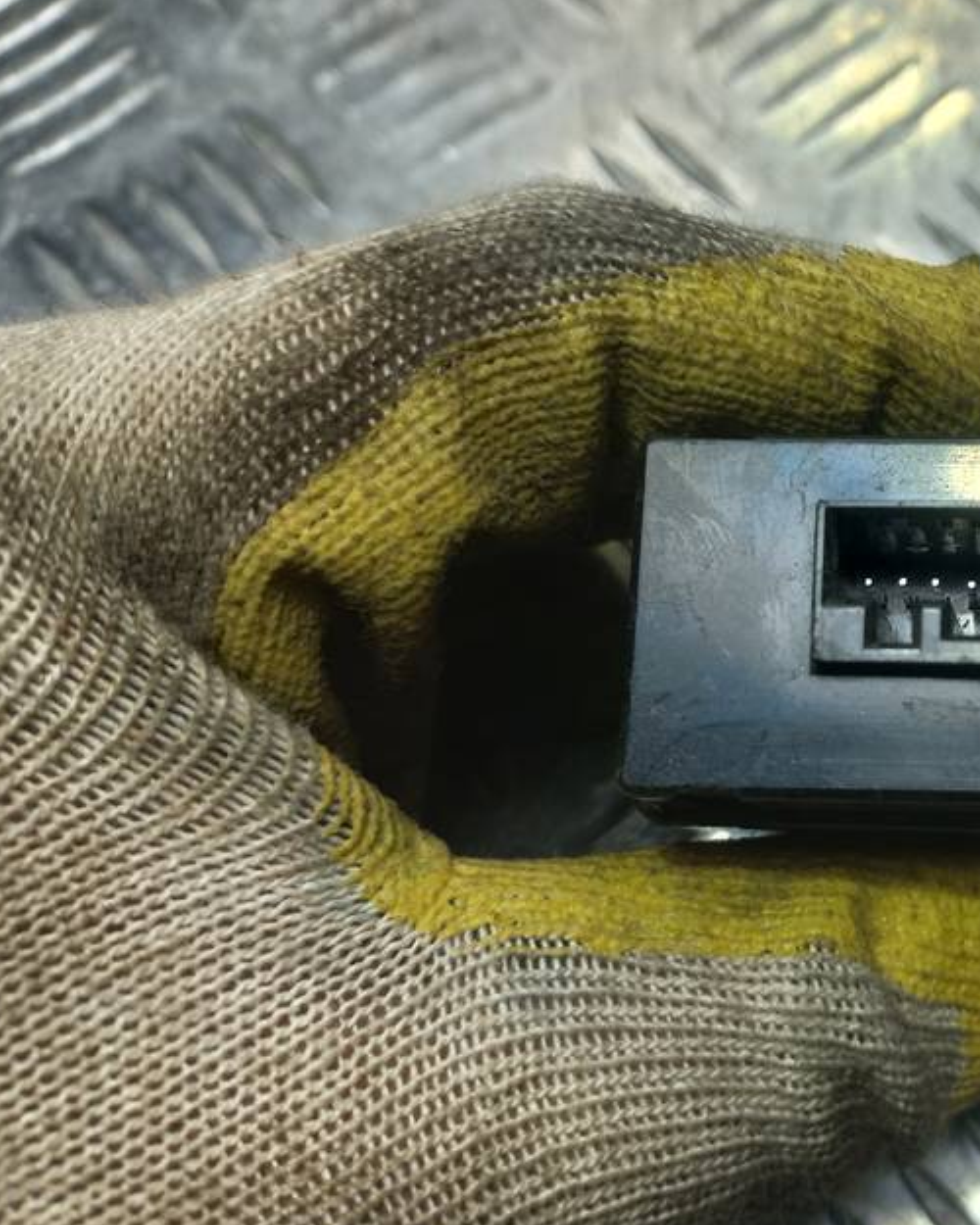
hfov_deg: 34.4
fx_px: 1450
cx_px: 949
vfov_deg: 45.8
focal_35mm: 40
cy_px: 586
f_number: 1.8
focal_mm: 4.6
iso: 32
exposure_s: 1/100
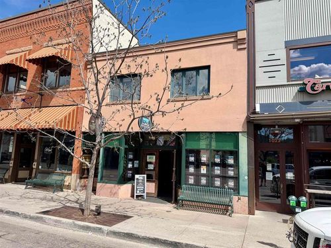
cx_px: 166
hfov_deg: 71.6
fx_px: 229
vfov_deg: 56.8
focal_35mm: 24
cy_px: 124
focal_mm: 6.76
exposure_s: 1/4673
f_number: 1.78
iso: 80
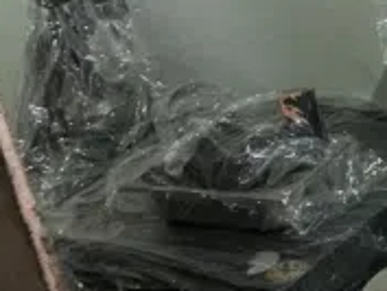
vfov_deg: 15.7
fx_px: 1052
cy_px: 184
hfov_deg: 17.5
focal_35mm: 94
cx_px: 667
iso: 640
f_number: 1.8
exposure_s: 1/25
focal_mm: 4.25
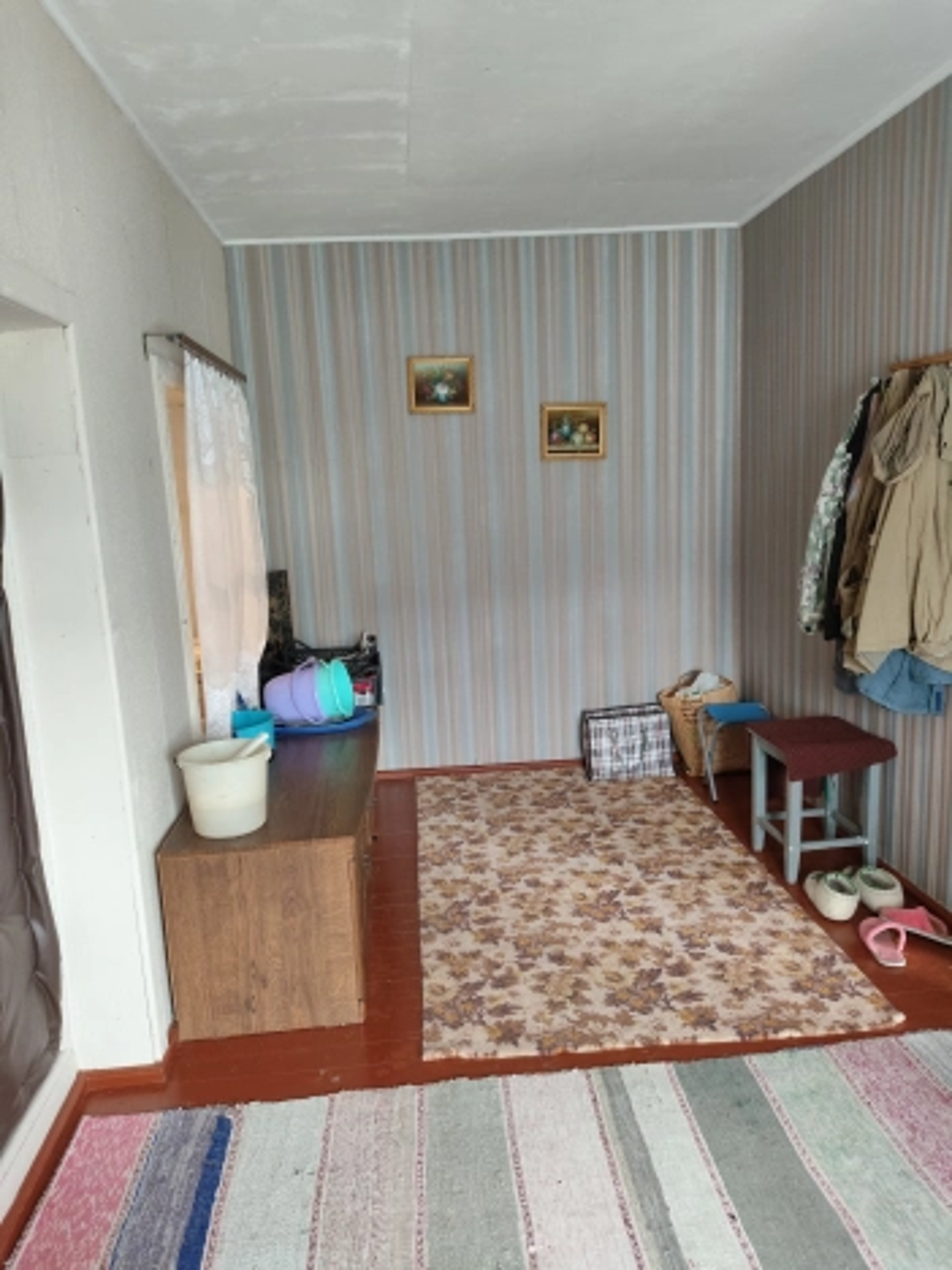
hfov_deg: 54.9
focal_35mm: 25
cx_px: 476
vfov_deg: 69.4
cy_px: 635
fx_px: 917
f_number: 1.79
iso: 640
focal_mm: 4.71
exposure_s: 1/33.3
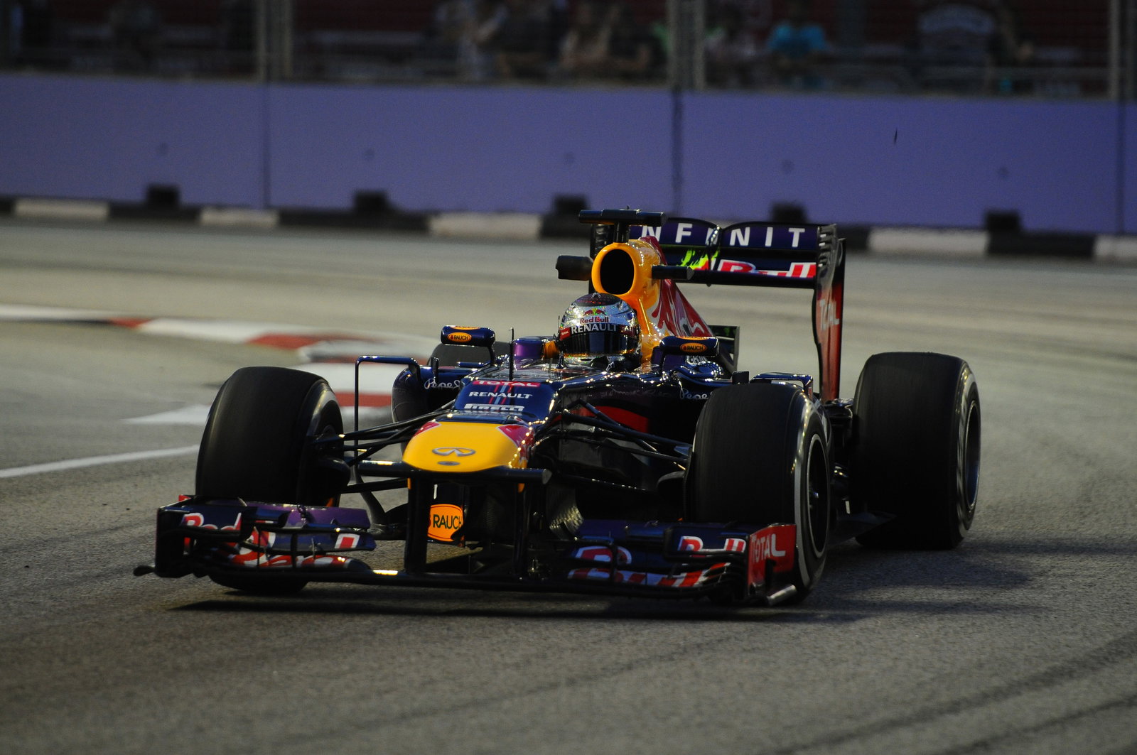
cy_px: 378
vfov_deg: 4.6
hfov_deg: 6.9
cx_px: 568
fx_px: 9464
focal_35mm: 300
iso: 800
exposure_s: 1/800
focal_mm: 200
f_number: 2.8
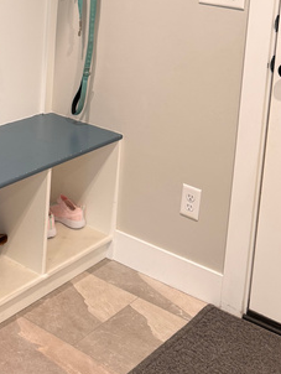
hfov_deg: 23.0
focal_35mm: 61
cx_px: -9
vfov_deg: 29.6
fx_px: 659
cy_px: 4
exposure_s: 1/60
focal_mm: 6.76
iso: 125
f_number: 1.78
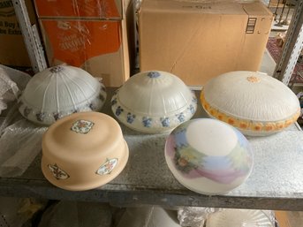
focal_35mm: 29
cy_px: 114
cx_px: 152
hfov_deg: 61.7
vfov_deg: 48.2
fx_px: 254
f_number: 1.8
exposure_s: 1/60
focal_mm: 3
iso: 200
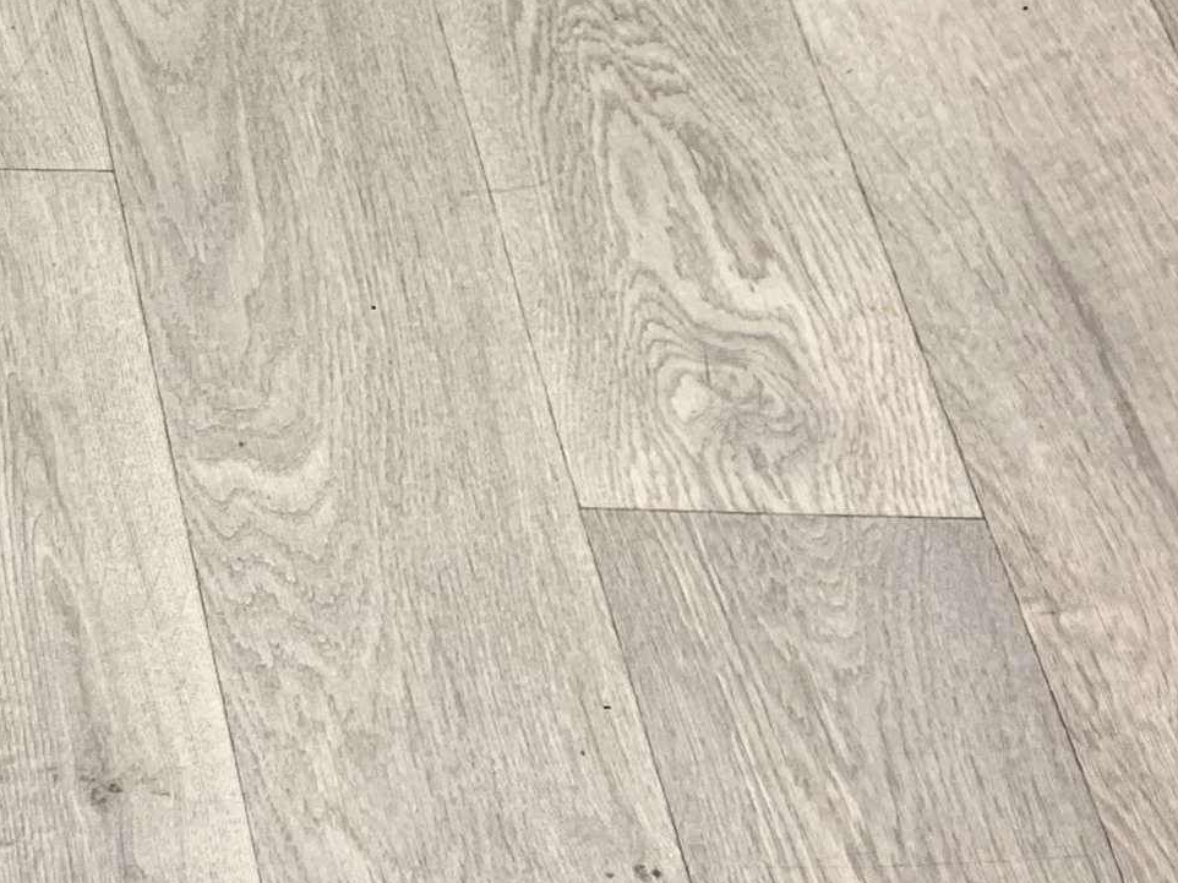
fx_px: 3708
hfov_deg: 15.4
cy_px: -689
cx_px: -985
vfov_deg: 12.4
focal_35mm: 109
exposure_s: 1/100
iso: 40
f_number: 1.8
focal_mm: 4.25
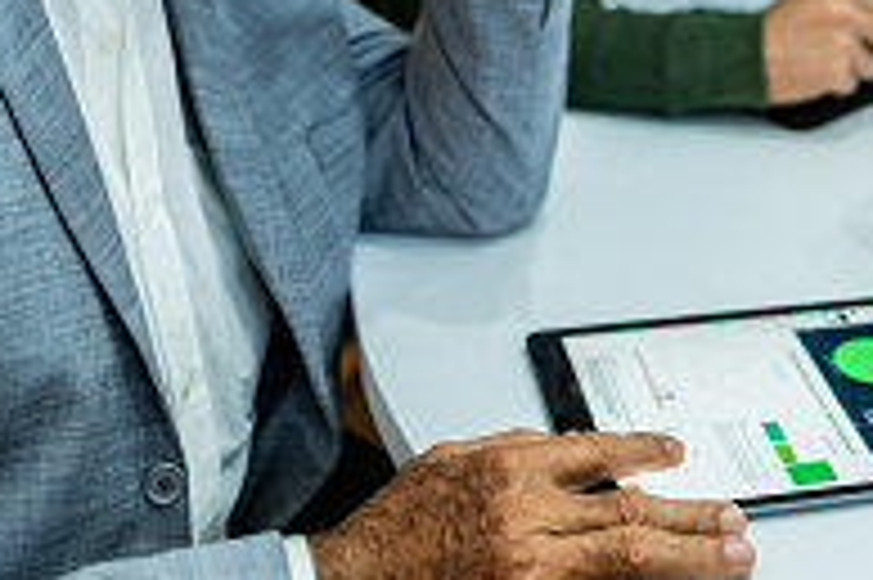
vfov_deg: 20.4
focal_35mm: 63
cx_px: 610
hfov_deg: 31.6
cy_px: -88
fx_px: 1526
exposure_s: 1/400
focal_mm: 24
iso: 1000
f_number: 1.4
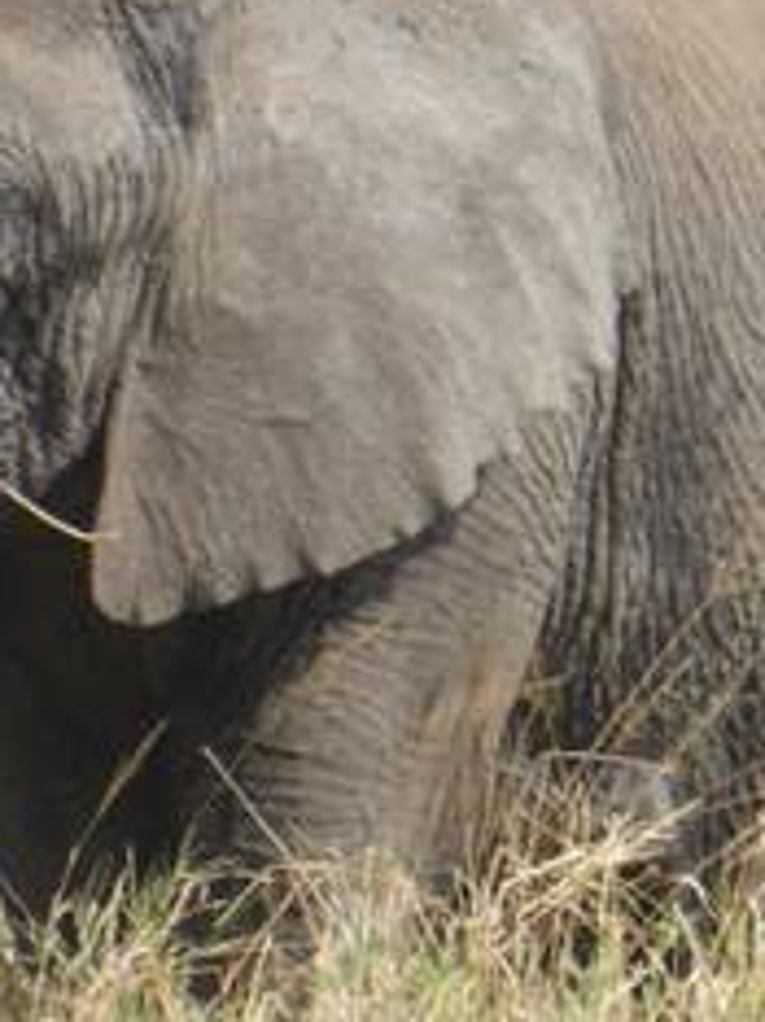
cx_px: 170
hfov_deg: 0.9
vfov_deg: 1.2
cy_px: 445
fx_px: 49889
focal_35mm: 1690
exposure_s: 1/125
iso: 100
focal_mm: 129
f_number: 6.4
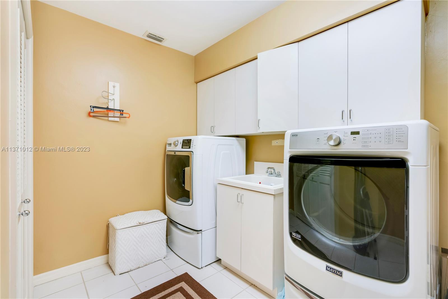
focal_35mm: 16
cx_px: 224
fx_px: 199
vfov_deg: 73.7
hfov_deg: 96.7
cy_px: 150
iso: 125
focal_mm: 16
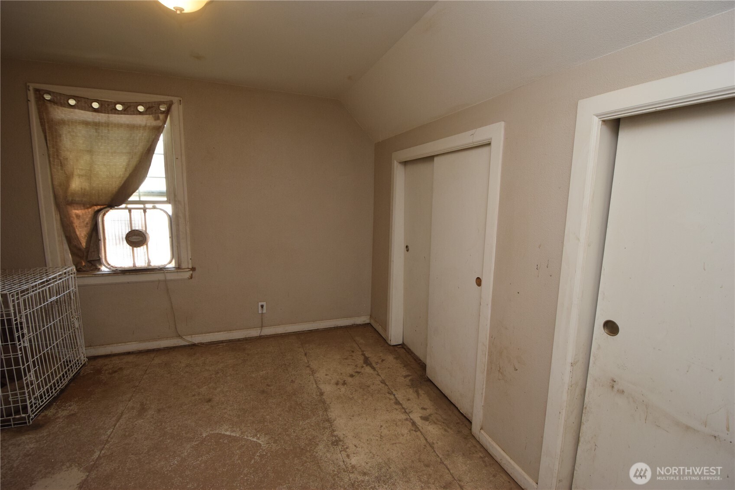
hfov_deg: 100.4
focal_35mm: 15
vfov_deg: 77.3
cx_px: 368
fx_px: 306
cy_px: 245
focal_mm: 10
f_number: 5
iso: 800
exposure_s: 1/100
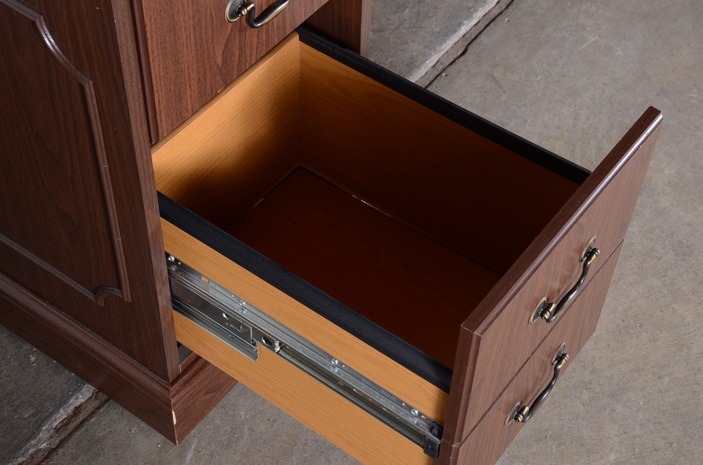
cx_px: 352
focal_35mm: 63
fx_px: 1228
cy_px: 232
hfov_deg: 32.0
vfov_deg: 21.5
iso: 100
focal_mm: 42
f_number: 8
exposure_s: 1/100
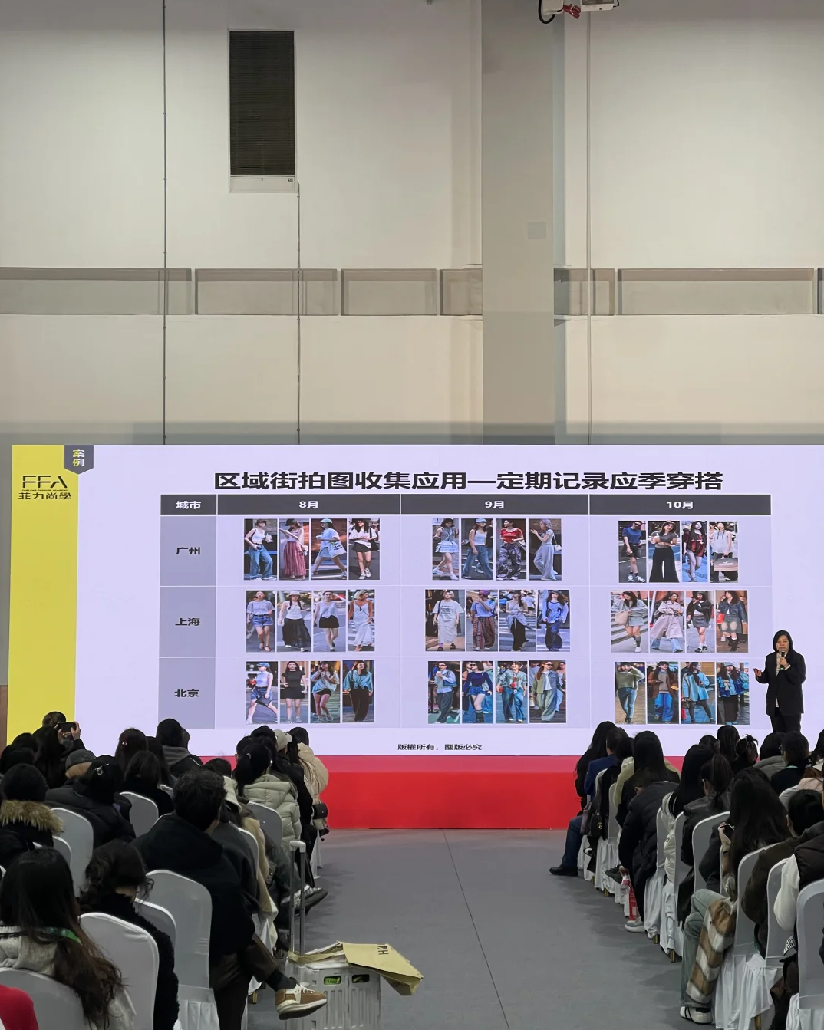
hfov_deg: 22.8
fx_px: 2043
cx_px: 410
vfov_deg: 28.3
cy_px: 517
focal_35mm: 67
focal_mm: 7.5
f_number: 2.2
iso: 100
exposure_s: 1/100
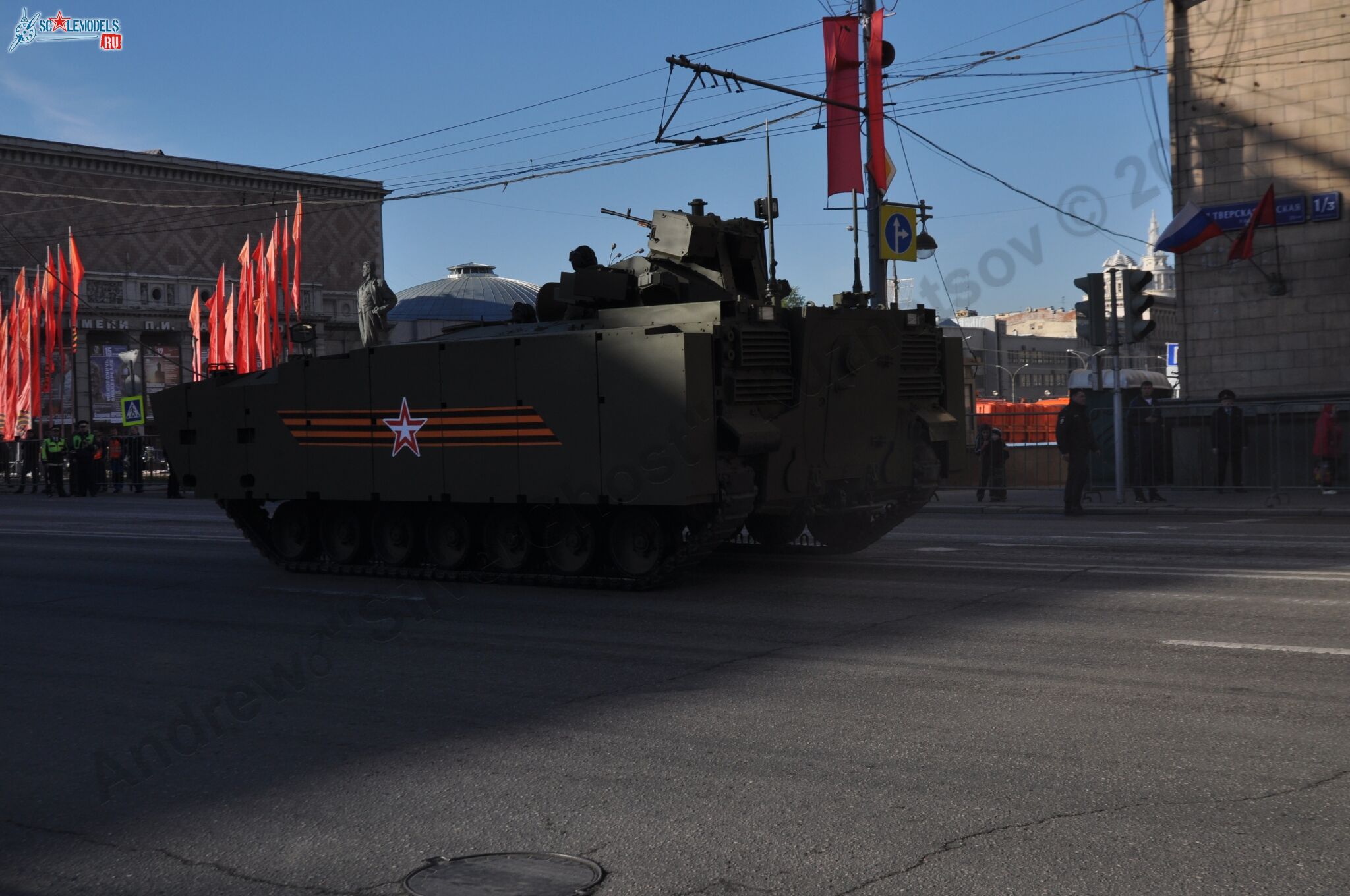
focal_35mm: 27
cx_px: 675
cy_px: 448
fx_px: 1011
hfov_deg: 67.4
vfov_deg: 47.8
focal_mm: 18
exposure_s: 1/640
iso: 200
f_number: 8
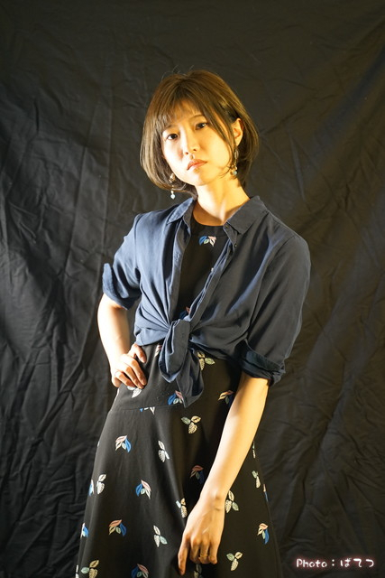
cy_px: 289
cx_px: 192
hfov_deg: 23.0
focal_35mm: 59
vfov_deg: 33.9
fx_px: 946
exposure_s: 1/60
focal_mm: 59
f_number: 2.8
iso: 1600
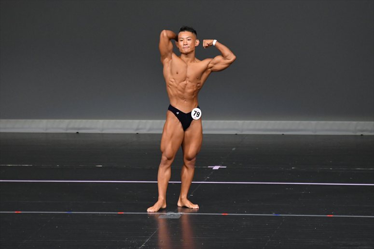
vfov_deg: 4.0
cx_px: 187
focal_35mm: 345
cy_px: 124
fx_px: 3582
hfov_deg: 6.0
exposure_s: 1/400
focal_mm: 230
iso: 4000
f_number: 5.6
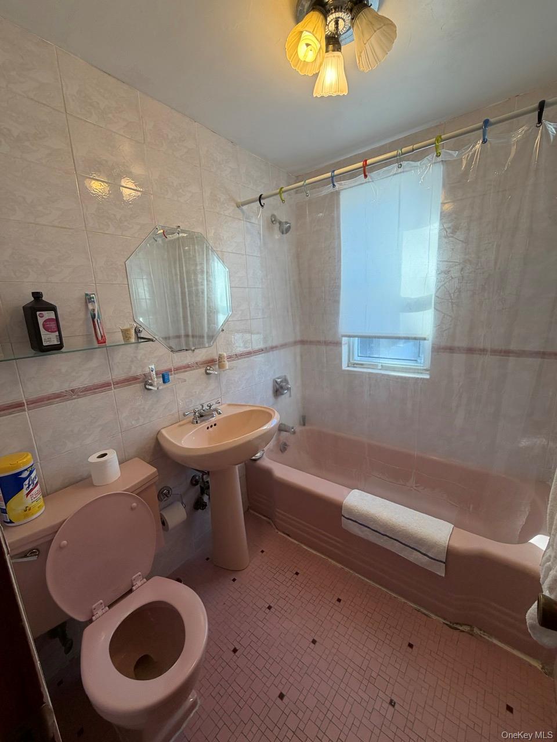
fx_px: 300
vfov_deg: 102.1
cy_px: 371
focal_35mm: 14
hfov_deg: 85.7
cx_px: 278
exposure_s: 1/120
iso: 100
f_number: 2.2
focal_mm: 2.22
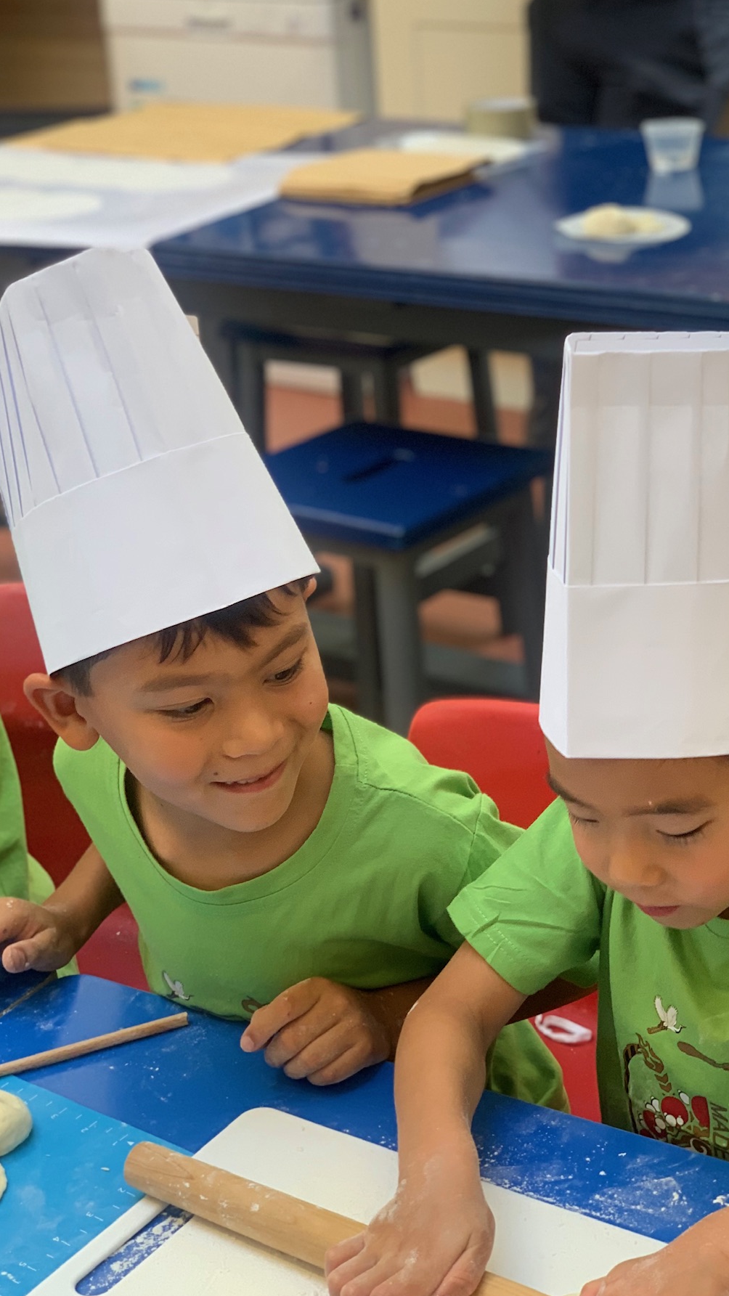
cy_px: 621
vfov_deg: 32.4
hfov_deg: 18.5
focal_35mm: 65
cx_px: 476
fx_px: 2234
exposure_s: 1/100
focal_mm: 6
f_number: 2.4
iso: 125
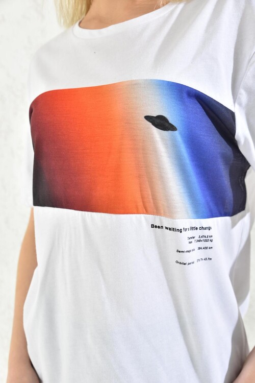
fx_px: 510
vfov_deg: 41.1
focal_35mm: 48
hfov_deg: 28.1
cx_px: 128
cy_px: 192
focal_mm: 48
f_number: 7.1
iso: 100
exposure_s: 1/160
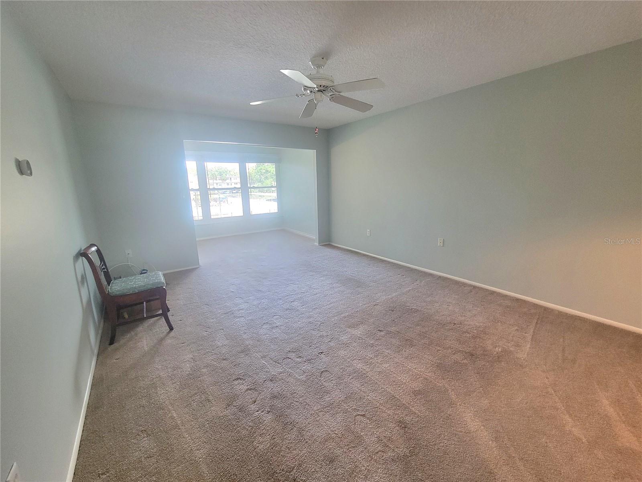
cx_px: 321
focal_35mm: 13
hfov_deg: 106.2
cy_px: 241
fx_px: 241
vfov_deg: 89.9
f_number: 2.2
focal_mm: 2.2
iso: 320
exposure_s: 1/60.2
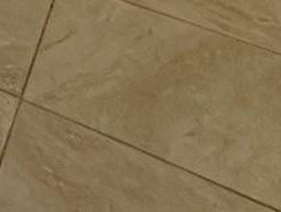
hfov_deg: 14.4
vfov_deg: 9.3
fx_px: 804
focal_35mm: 99
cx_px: -363
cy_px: -532
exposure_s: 1/120
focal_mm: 2.22
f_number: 2.2
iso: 100
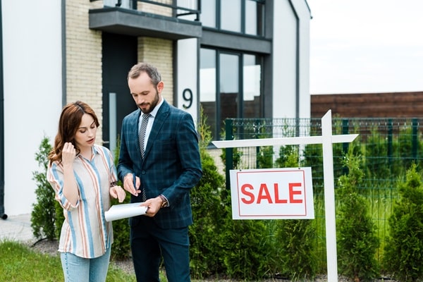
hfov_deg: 39.6
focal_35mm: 50
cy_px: 141
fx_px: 587
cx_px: 212
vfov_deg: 27.0
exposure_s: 1/800
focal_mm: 50
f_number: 3.5
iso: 100
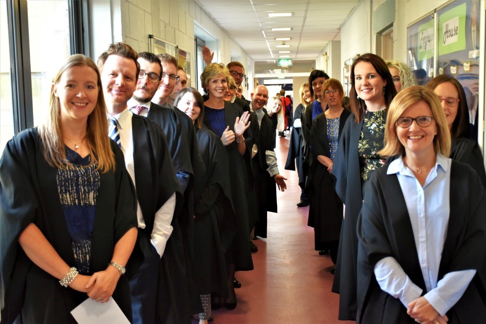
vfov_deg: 28.1
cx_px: 243
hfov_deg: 41.1
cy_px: 162
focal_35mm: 48
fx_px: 648
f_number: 4
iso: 1250
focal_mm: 32
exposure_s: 1/60
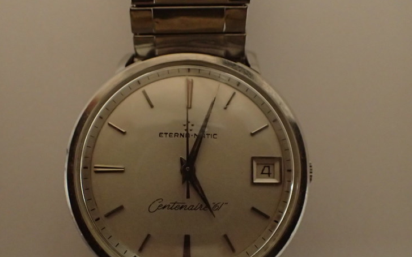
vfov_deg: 36.0
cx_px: 198
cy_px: 164
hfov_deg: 55.3
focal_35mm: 35
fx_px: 393
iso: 1250
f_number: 2.3
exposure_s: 1/30
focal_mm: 5.5
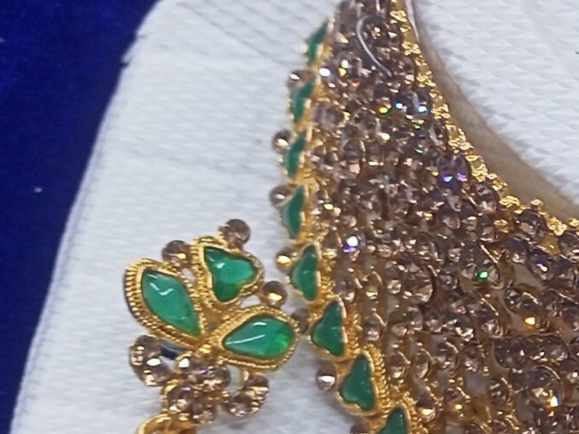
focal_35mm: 108
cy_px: 503
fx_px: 1806
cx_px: 911
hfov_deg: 16.3
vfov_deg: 13.4
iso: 137
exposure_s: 1/33.3
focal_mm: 4.05
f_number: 1.8
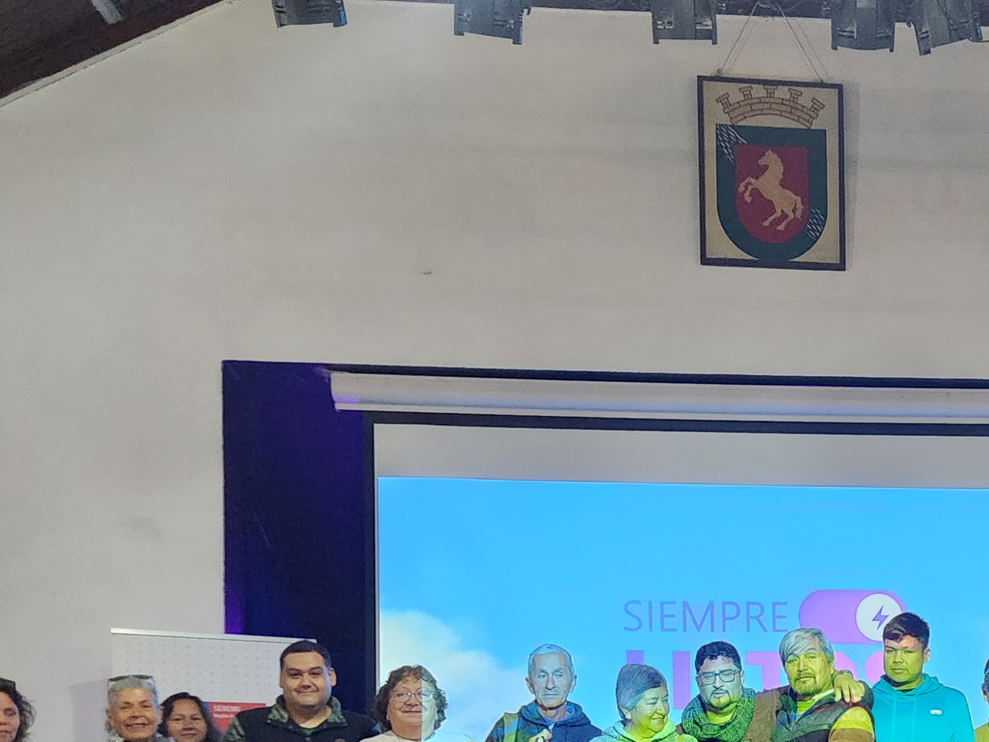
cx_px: 877
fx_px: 1629
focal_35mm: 57
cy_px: 807
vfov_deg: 24.1
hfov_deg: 32.2
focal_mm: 5.4
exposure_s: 1/100
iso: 1000
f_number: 1.8
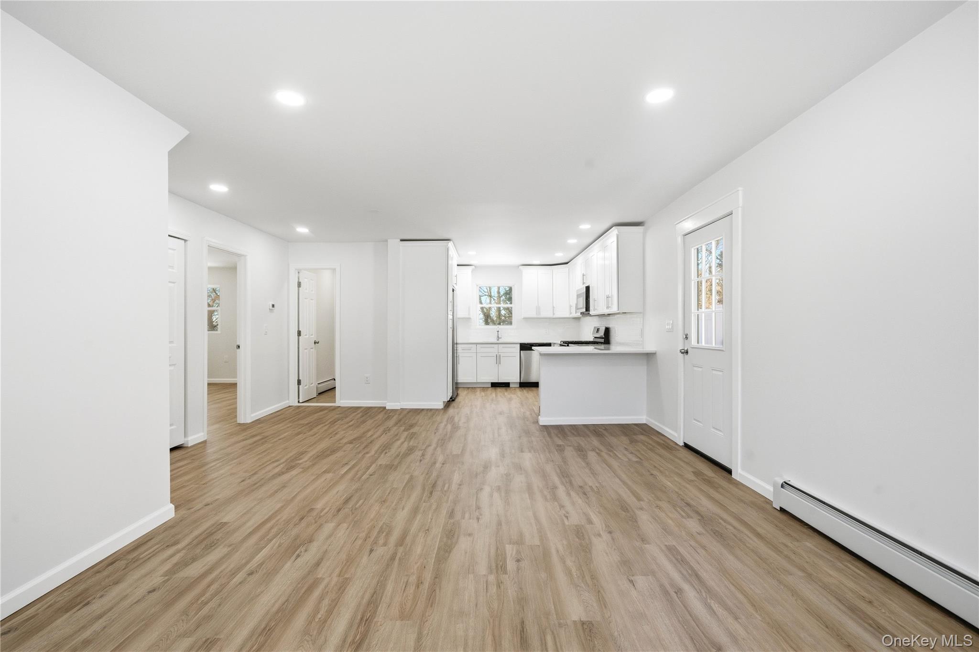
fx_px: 435
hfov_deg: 96.7
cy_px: 326
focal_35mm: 16
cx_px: 490
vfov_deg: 73.7
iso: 500
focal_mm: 16
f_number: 8
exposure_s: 1/1250
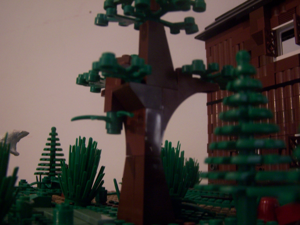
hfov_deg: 49.0
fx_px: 329
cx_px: 150
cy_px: 112
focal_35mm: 38
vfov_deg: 37.7
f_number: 2.8
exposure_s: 1/8
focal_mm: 6.3
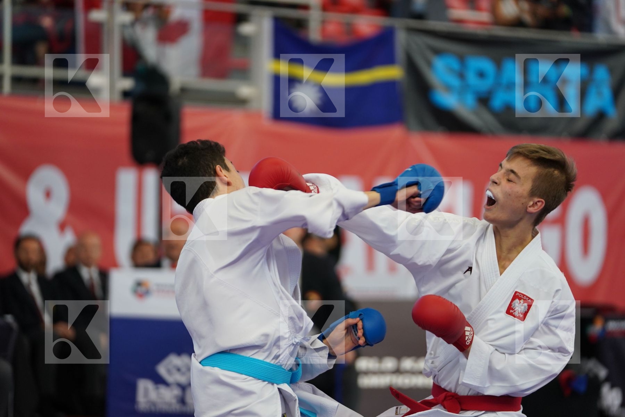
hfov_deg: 13.2
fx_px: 2708
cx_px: 312
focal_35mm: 156
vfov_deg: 8.8
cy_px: 208
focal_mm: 156
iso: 1600
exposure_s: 1/1000
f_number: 2.8
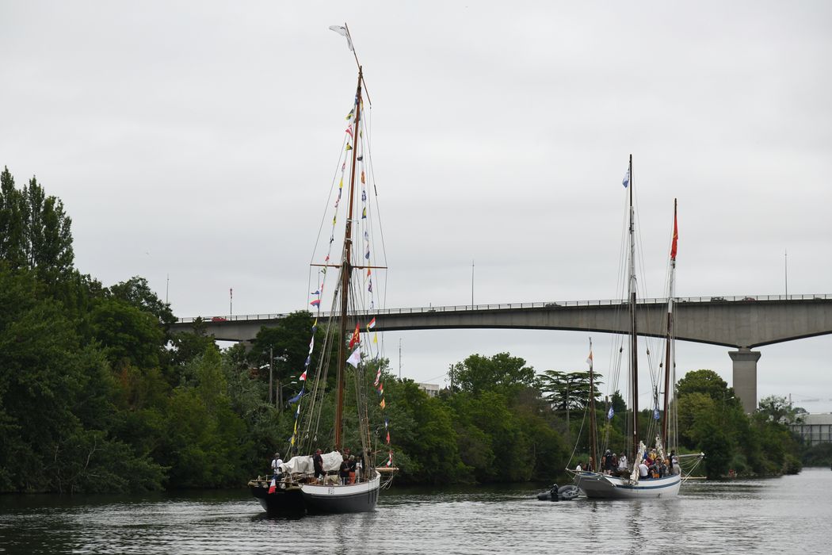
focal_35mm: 105
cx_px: 416
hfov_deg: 19.5
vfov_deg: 13.0
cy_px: 278
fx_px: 2426
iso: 640
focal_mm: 105
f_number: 5
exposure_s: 1/2000
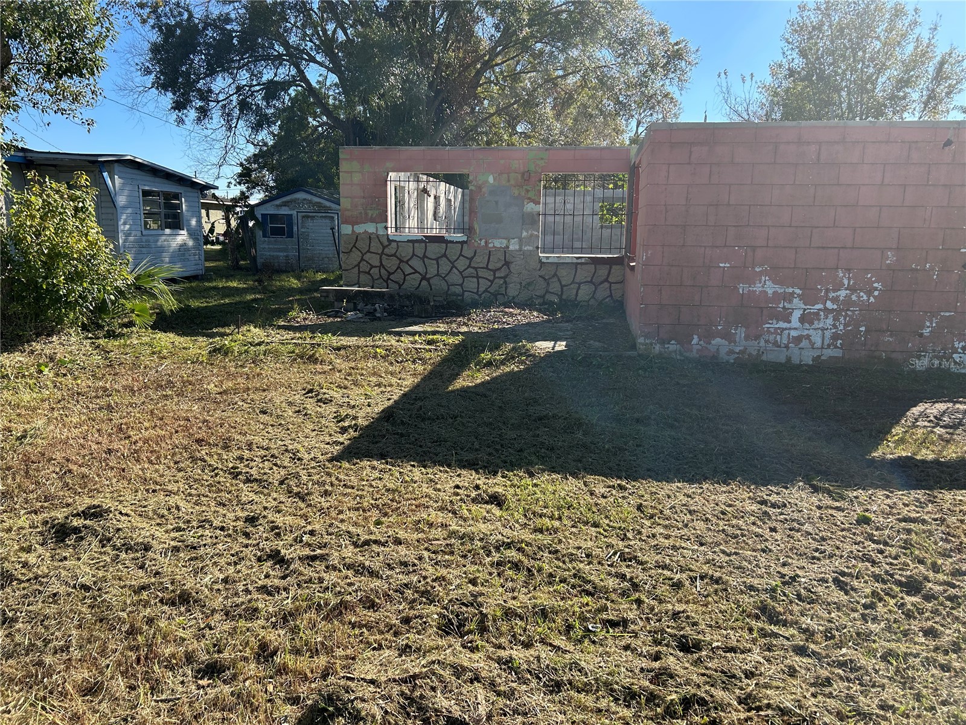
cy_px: 362
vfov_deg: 53.1
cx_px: 483
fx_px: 726
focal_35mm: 26
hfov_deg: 67.3
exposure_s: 1/1901
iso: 50
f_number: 1.5
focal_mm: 5.7
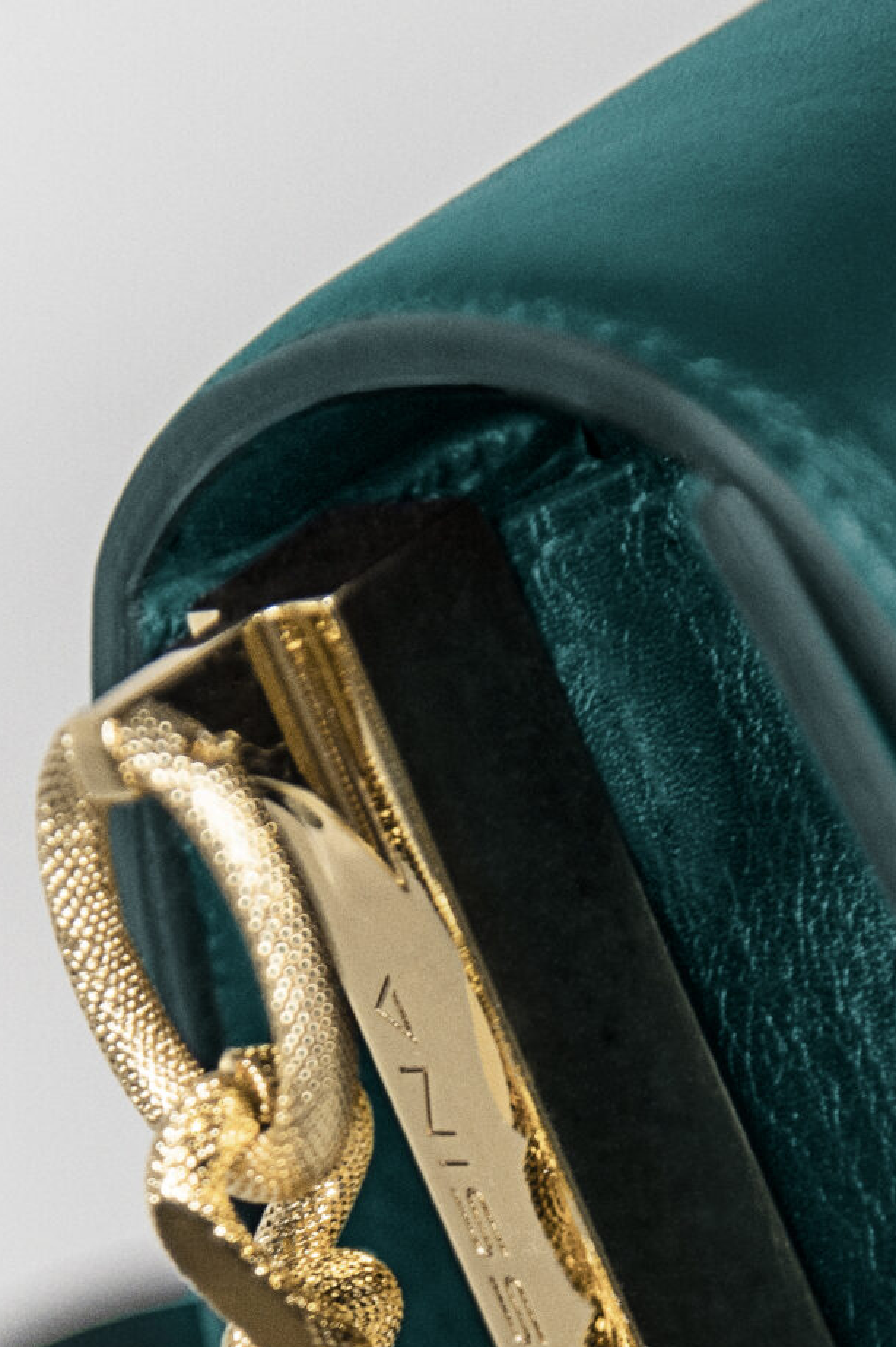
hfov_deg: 4.1
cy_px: 1319
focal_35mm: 333
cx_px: 428
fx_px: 12450
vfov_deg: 6.2
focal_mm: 120
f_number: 4
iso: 1000
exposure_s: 1/80
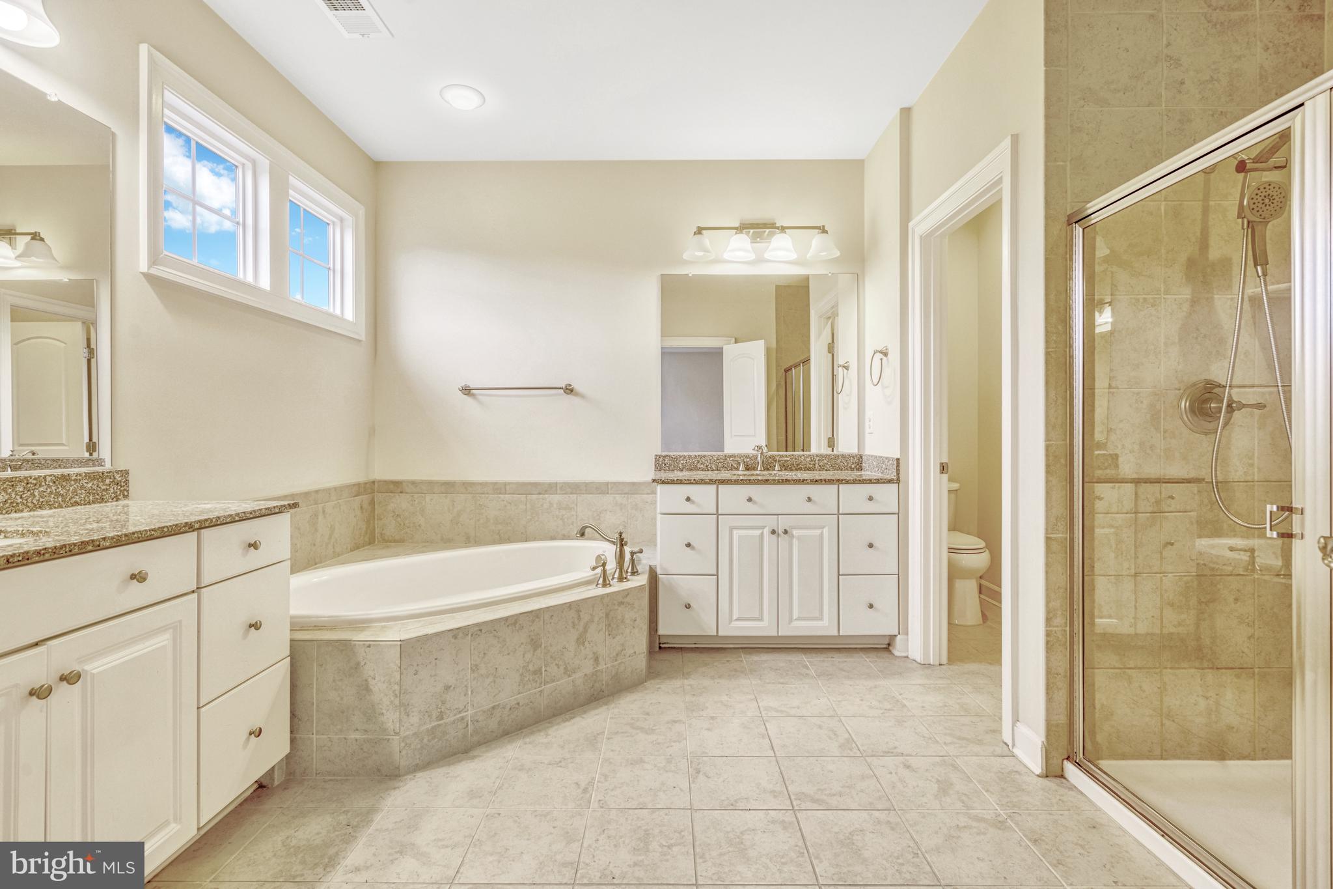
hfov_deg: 96.7
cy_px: 444
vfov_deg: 73.7
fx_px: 592
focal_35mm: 16
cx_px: 666
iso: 1250
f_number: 8
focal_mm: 16
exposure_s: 1/60
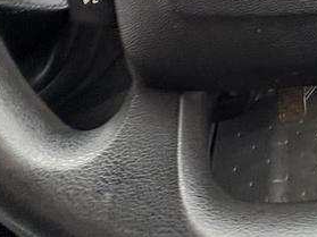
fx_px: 412
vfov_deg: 23.6
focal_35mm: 45
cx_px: 386
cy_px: -142
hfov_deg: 33.6
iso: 250
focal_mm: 2.22
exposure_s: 1/60
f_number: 2.2
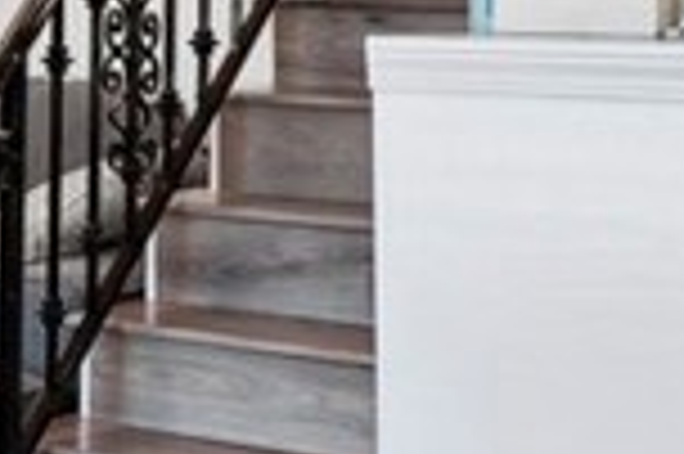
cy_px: 13
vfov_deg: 12.5
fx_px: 2050
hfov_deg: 14.0
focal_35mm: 108
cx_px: -904
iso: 400
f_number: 8
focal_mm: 16
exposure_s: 1/8
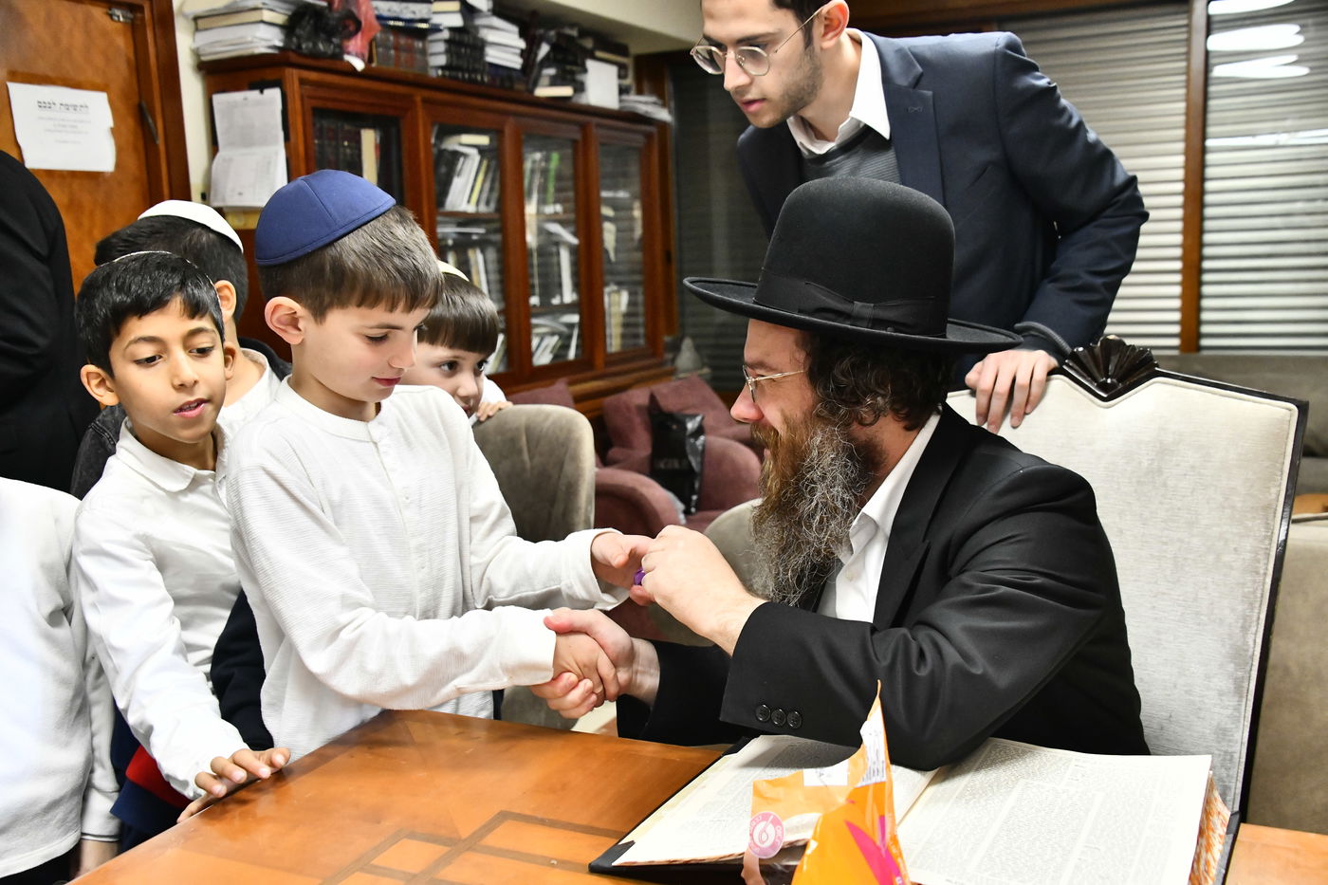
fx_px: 1291
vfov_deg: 37.8
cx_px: 664
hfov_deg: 54.4
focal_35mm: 35
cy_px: 442
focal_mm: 35
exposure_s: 1/160
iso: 3200
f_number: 5.6
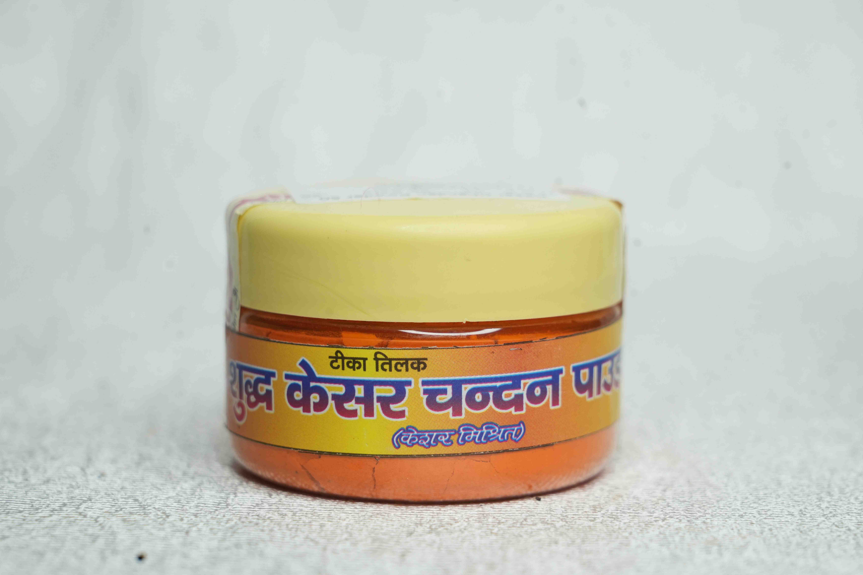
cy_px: 288
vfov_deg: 13.0
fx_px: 2517
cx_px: 432
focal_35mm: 105
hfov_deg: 19.5
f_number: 9
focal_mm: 105
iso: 1000
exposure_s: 1/125
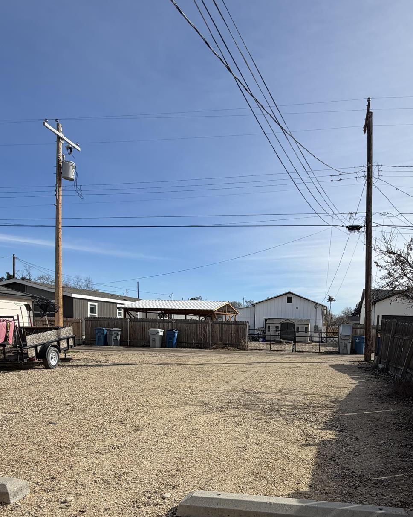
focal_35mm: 26
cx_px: 287
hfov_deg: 53.5
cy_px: 361
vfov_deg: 63.6
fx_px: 397
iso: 20
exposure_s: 1/985
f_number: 2.2
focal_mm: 2.22
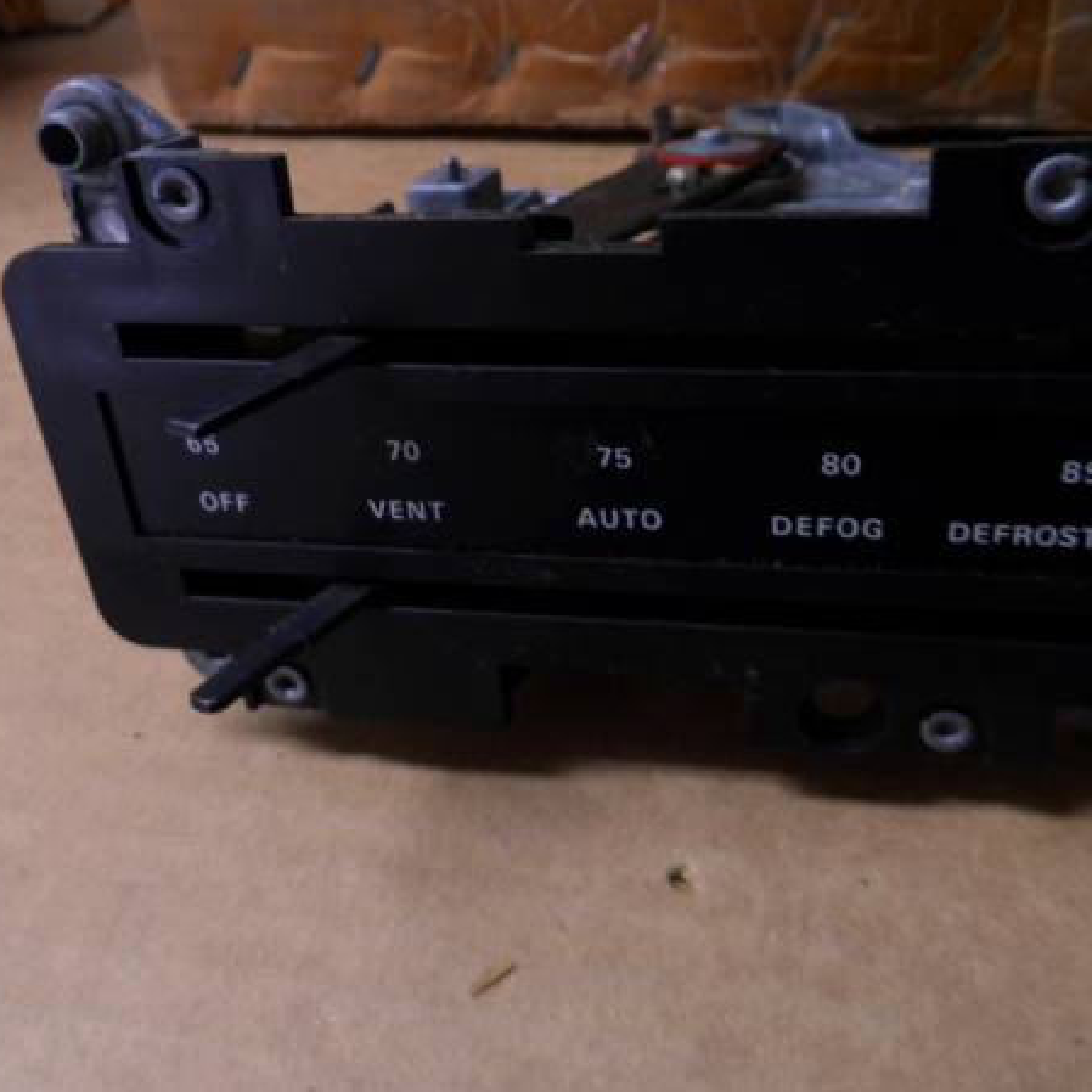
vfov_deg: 55.6
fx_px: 1035
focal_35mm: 29
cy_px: 534
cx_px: 635
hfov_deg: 55.4
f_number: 3.2
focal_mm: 4
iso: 100
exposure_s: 1/8
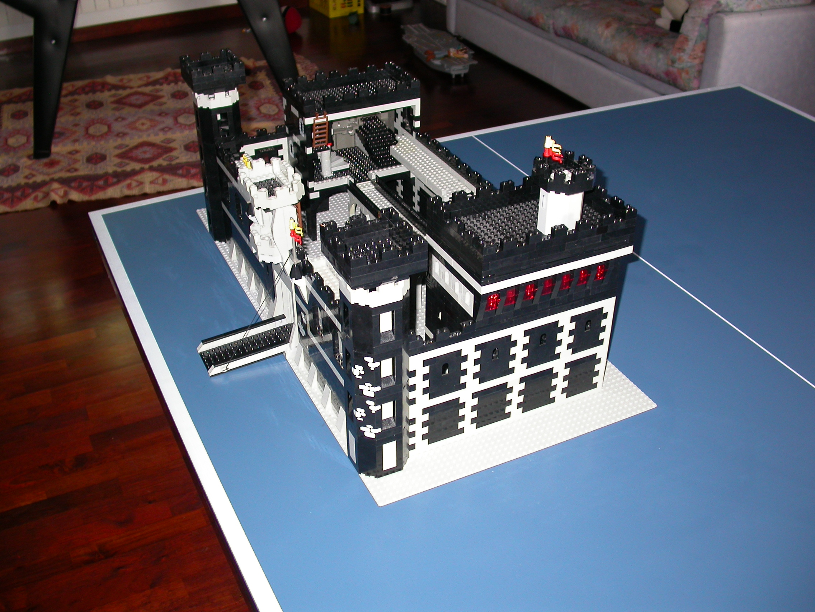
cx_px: 408
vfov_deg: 37.7
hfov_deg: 49.0
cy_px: 306
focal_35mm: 38
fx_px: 895
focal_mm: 7.85
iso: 100
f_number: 2.6
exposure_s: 1/60
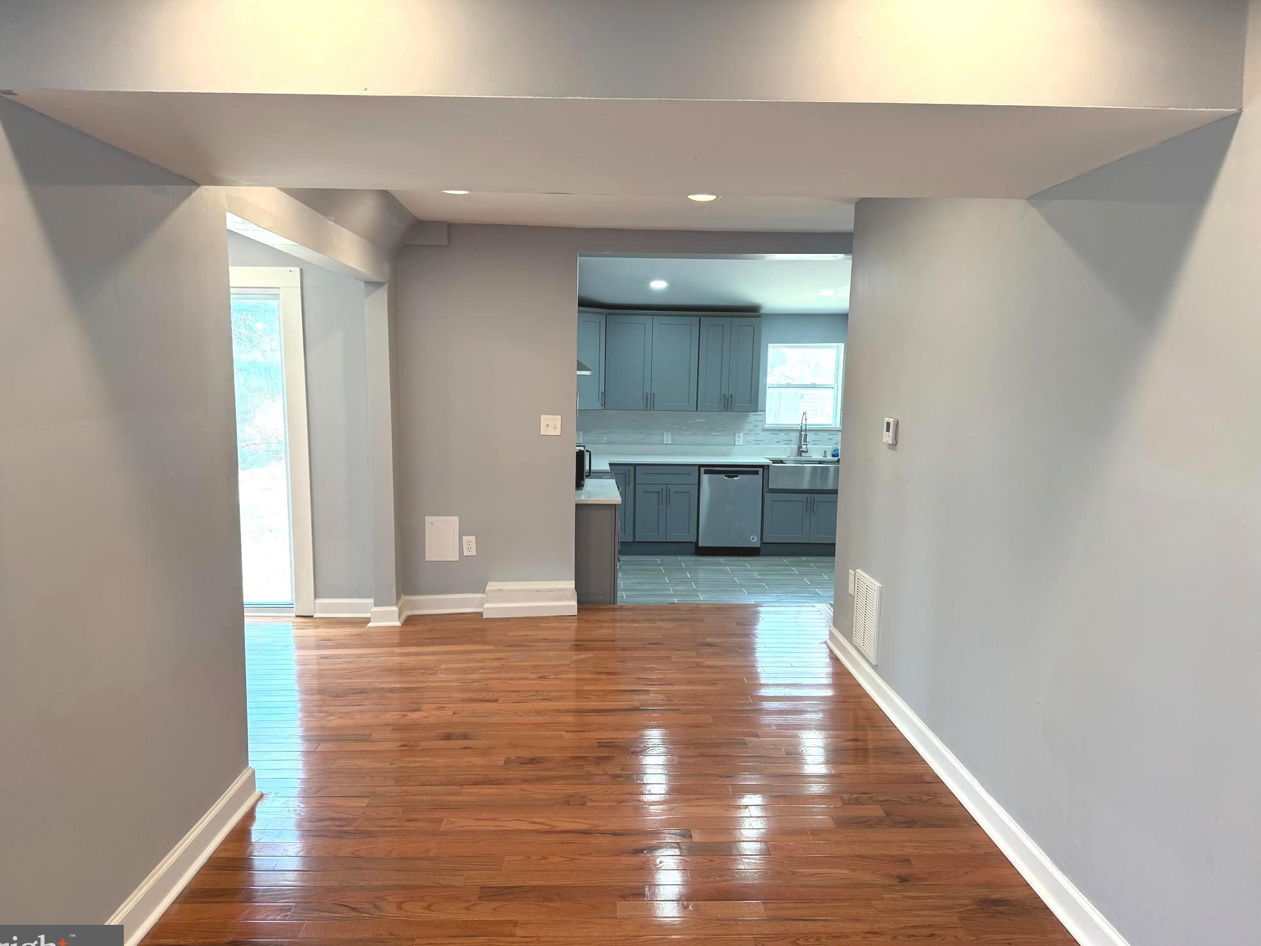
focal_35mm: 25
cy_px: 485
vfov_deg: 54.9
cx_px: 620
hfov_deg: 69.4
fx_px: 911
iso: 125
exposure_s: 1/120
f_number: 1.78
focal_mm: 6.76
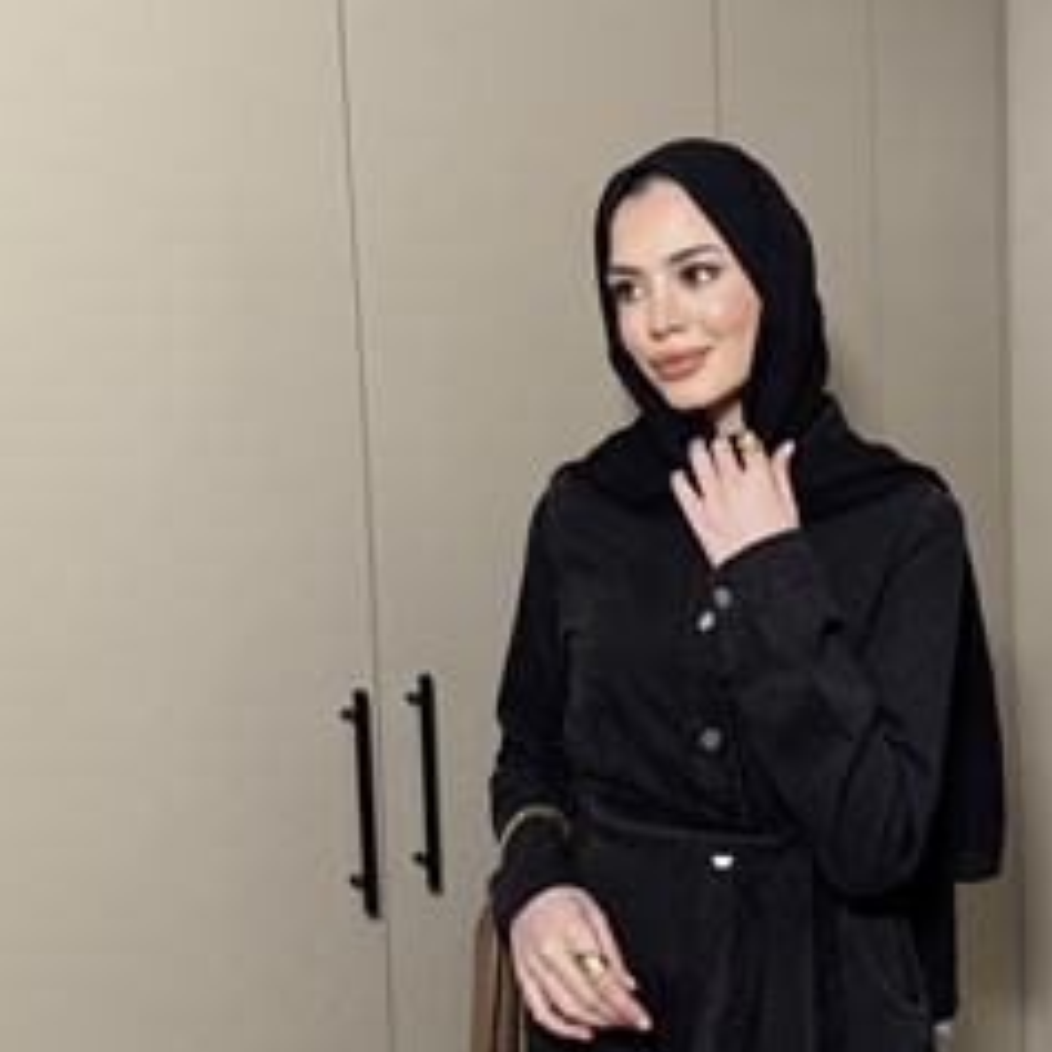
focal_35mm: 37
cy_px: 664
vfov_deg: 44.5
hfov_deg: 44.6
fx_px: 1272
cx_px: 648
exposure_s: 1/69
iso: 200
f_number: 1.78
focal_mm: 6.76
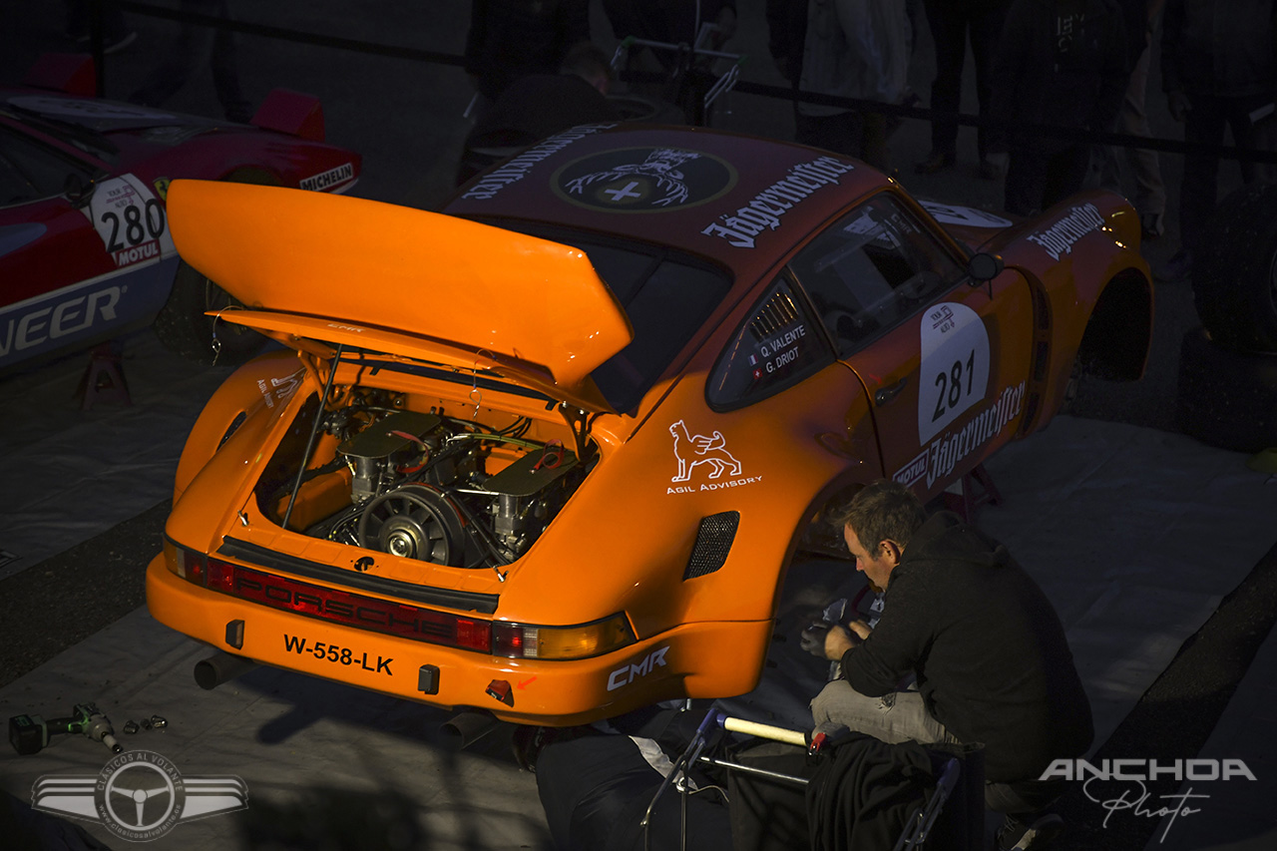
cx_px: 638
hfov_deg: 24.2
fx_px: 2979
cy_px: 426
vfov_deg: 16.3
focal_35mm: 84
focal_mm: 56
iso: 1250
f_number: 3.8
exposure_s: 1/60
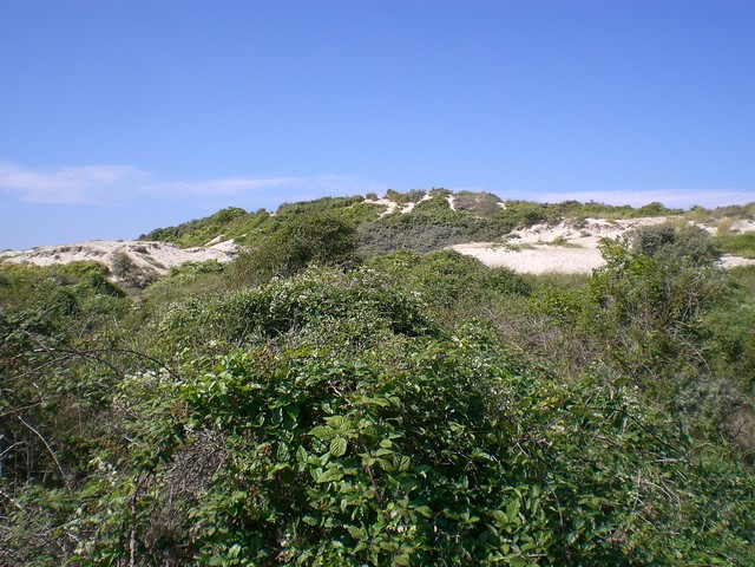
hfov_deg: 49.0
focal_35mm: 38
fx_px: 829
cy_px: 284
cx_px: 378
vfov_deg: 37.7
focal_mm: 6.3
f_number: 4.4
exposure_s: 1/400
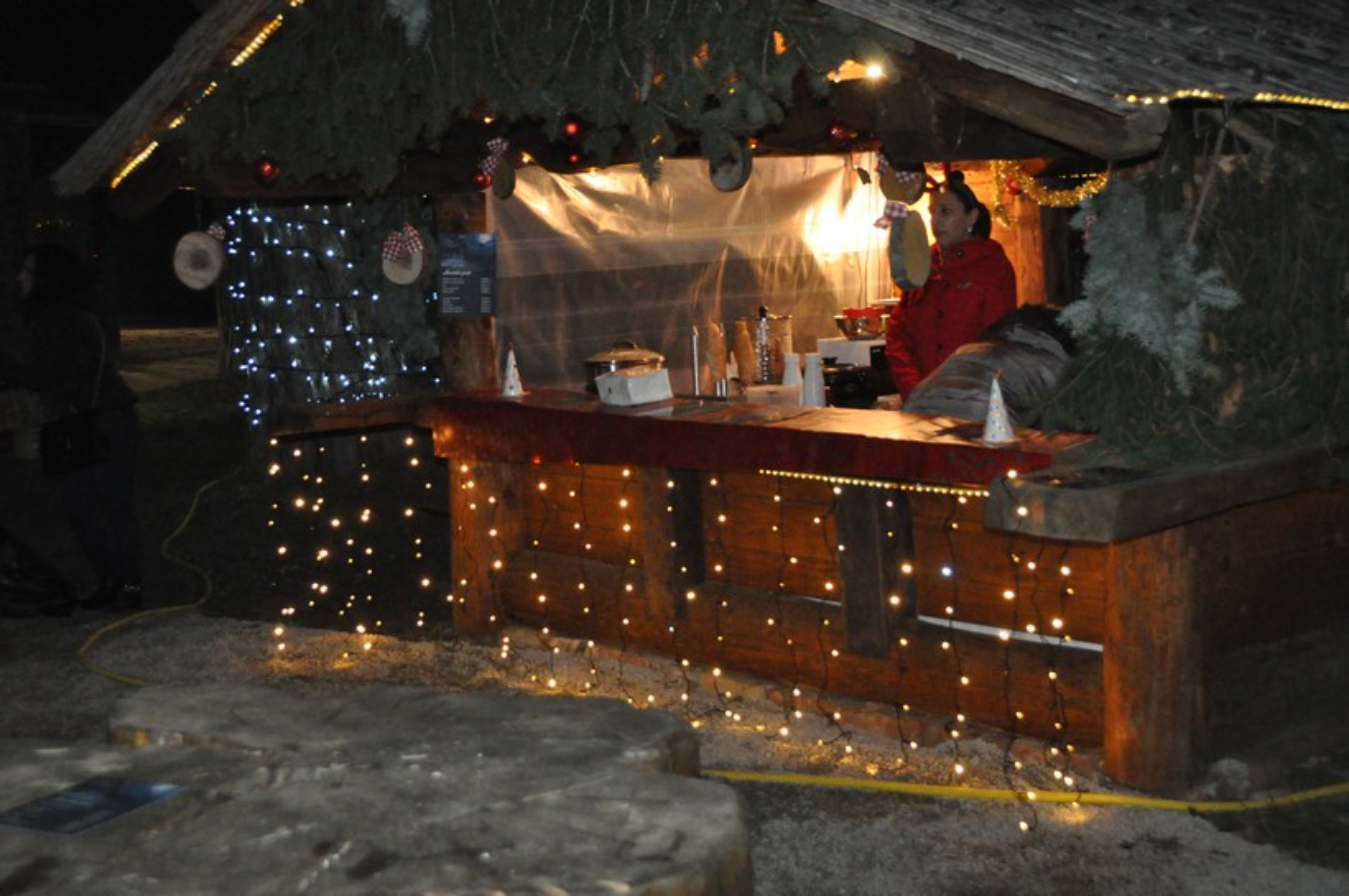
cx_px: 674
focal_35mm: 48
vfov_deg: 28.0
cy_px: 448
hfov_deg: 41.2
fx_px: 1797
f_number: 5
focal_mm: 32
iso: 3200
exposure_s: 1/125
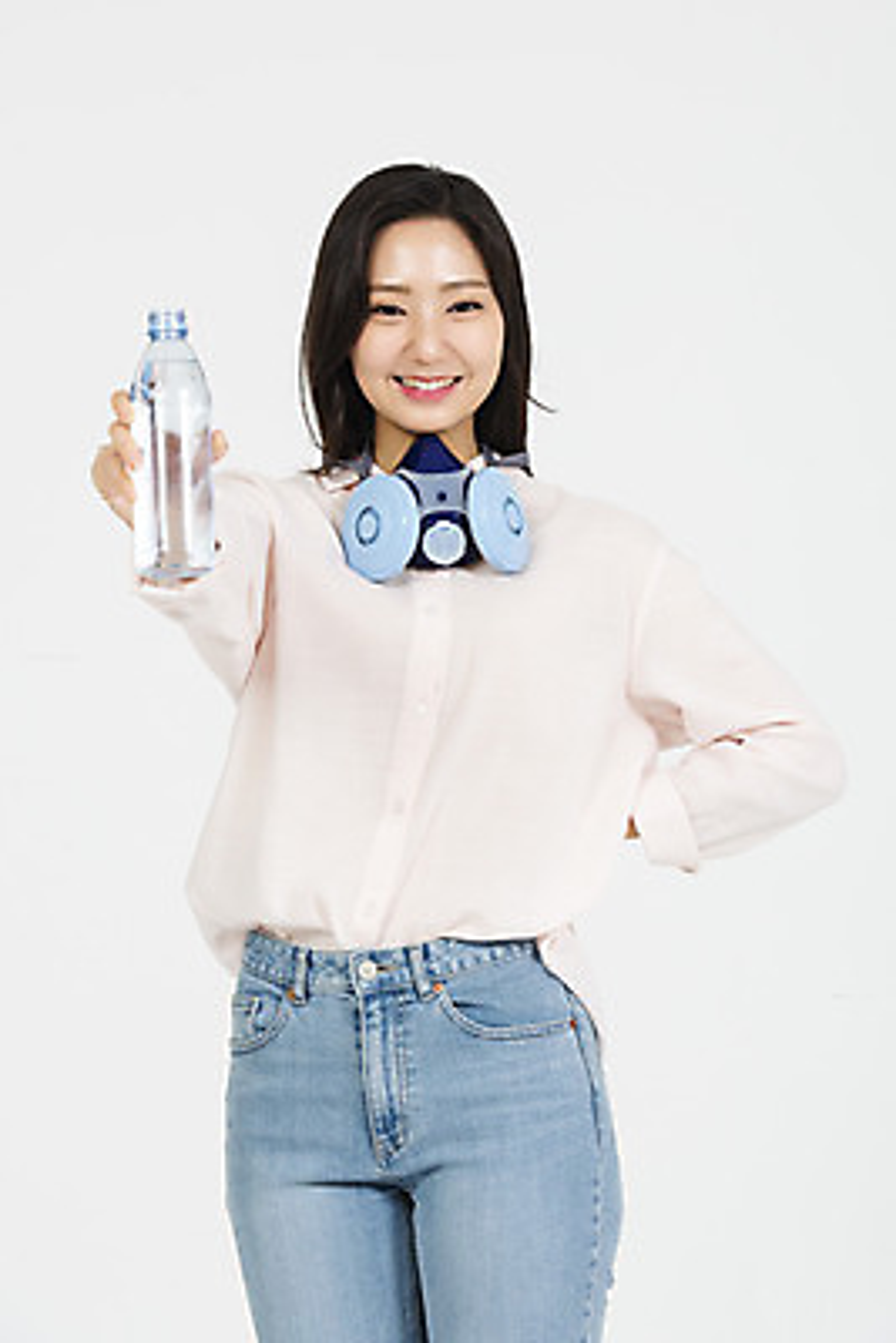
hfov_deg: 8.1
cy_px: 672
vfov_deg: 12.1
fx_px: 6341
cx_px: 448
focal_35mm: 170
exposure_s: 1/125
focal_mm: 170
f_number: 13
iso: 100
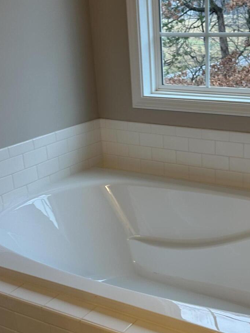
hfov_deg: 27.1
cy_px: 185
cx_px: 187
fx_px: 511
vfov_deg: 36.1
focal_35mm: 53
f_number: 1.78
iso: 100
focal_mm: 6.86
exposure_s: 1/120
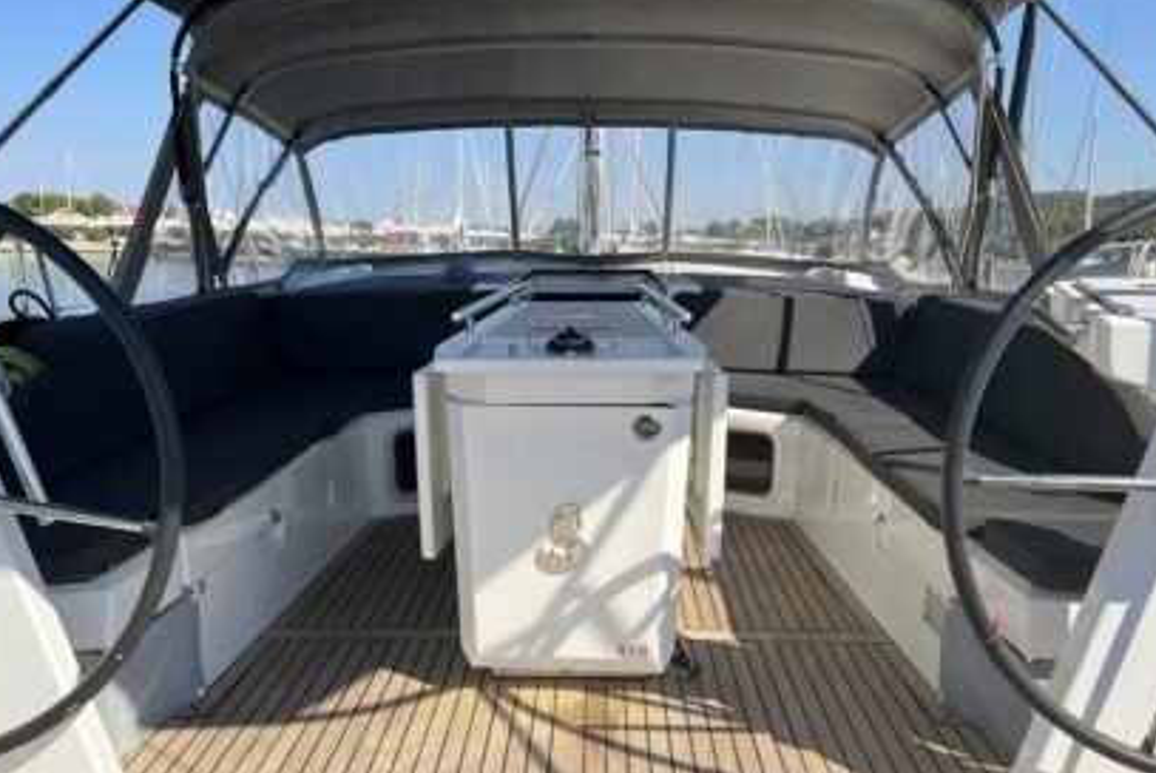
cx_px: 581
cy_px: 296
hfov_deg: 60.2
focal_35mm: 31
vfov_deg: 42.1
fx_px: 996
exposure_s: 1/3704
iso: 50
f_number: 1.5
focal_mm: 5.7
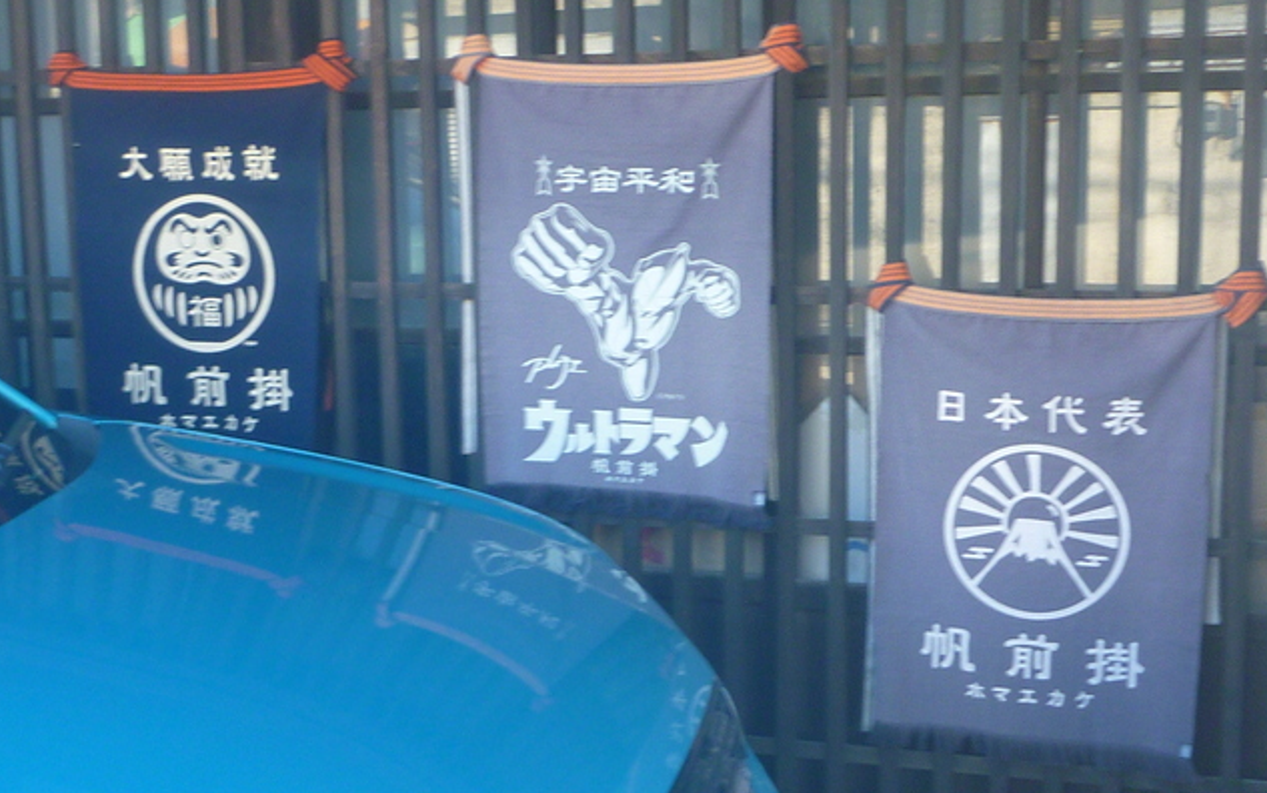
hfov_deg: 62.9
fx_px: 1036
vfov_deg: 41.8
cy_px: 431
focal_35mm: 30
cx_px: 632
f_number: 3.3
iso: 100
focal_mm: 4.9
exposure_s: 1/30
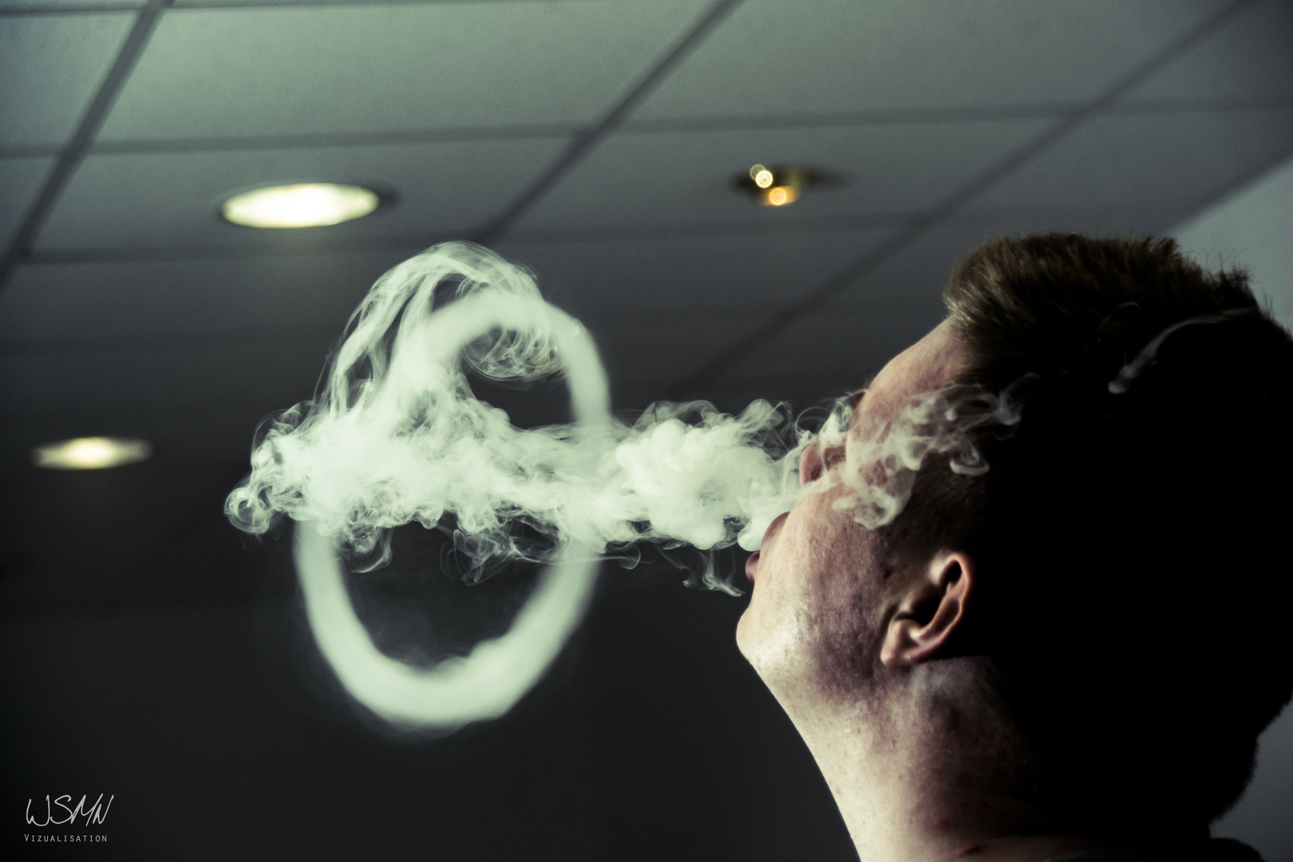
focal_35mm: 135
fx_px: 4848
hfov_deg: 15.2
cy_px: 431
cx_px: 646
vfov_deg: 10.2
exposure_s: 1/200
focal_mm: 90
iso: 250
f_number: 5.6
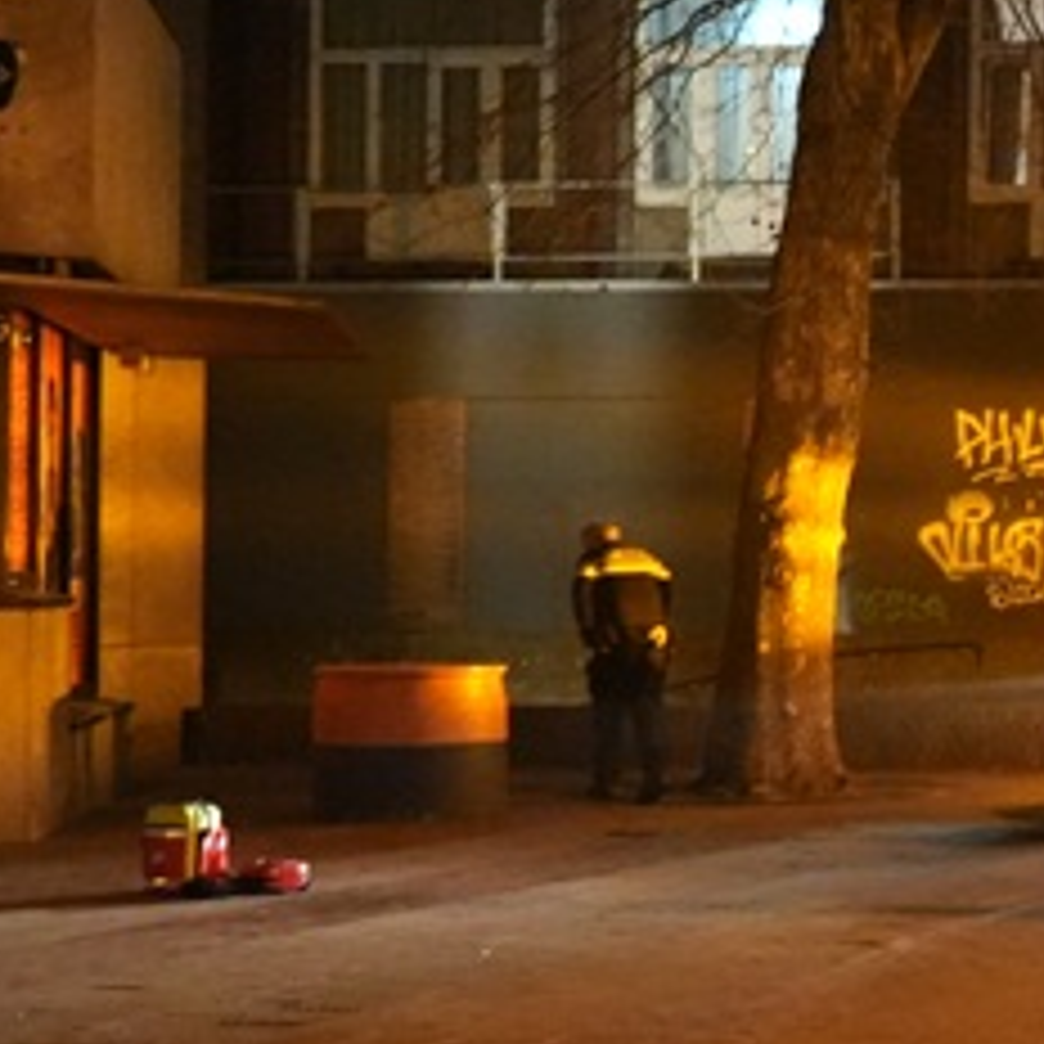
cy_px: 567
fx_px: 3003
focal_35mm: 88
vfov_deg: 19.7
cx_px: 1998
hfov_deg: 16.0
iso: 12800
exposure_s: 1/30
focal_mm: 24
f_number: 4
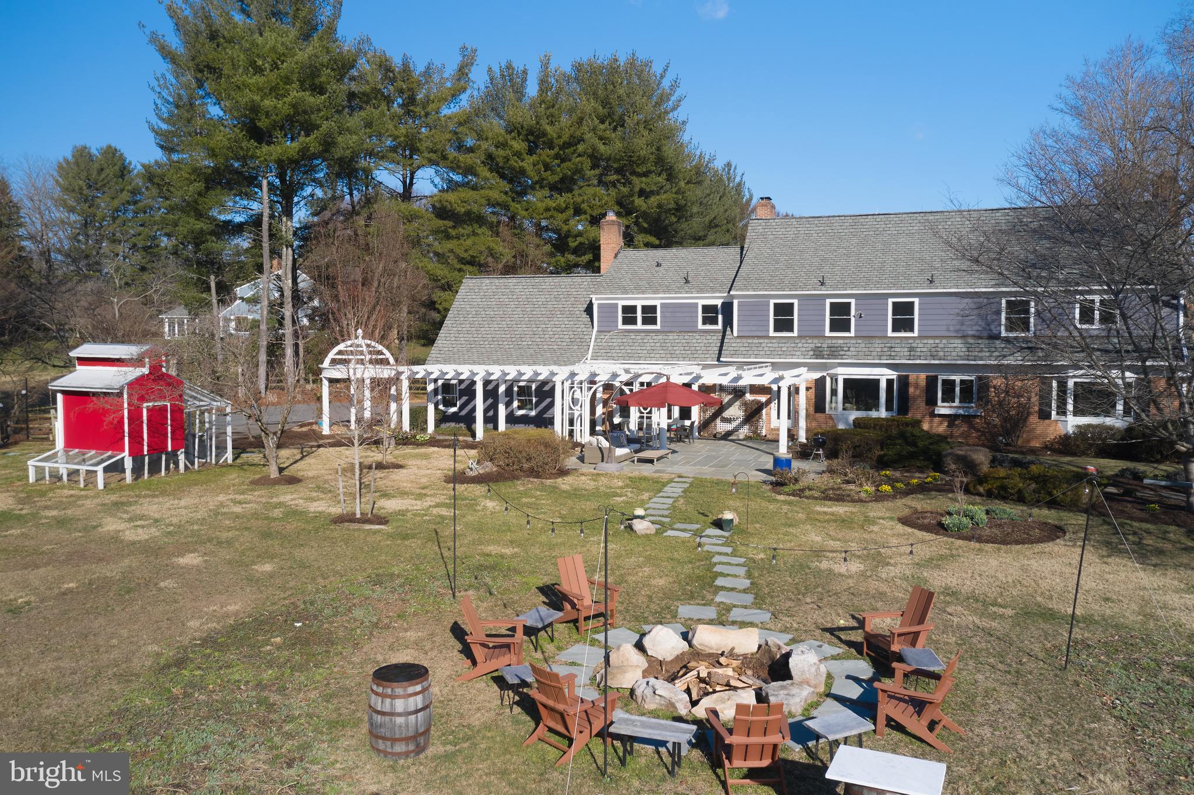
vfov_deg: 46.4
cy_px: 398
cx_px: 597
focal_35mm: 28
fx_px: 928
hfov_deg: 65.5
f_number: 5.6
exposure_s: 1/80
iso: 100
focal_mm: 10.26
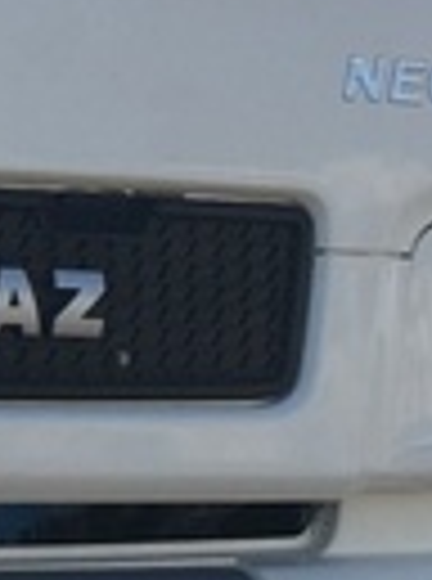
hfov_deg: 7.6
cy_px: 324
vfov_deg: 10.8
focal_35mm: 184
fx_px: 3077
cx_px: -486
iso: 32
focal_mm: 4.15
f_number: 2.2
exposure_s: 1/1364
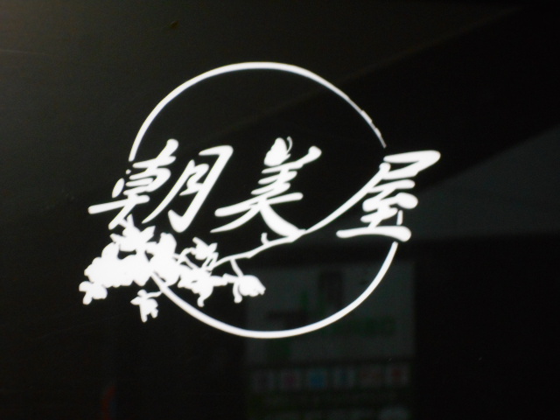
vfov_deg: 13.1
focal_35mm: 113
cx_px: 280
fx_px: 1828
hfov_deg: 17.4
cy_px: 210
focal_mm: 20.1
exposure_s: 1/40
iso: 400
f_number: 6
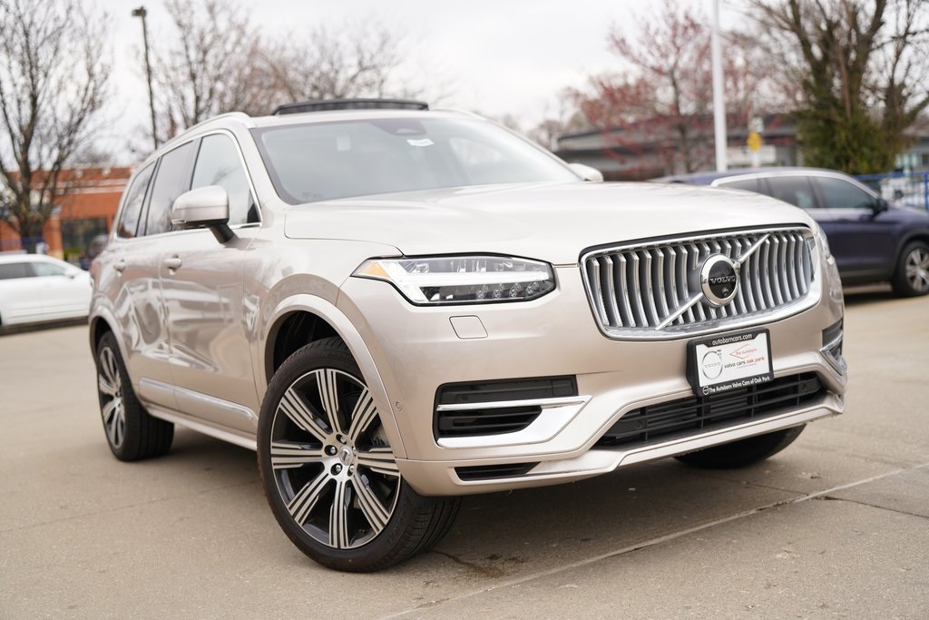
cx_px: 464
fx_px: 1032
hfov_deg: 48.5
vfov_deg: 33.4
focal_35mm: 40
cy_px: 310
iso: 100
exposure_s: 1/1250
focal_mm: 40
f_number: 2.2
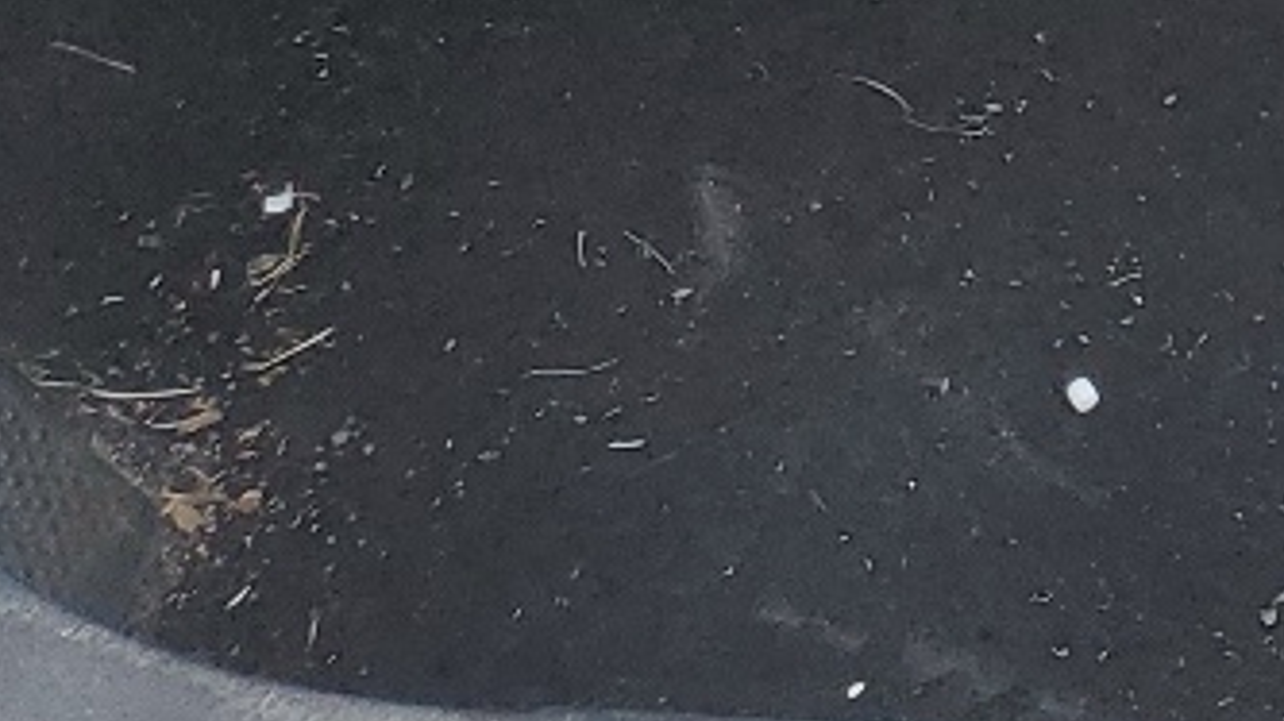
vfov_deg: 7.8
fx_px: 4628
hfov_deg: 12.8
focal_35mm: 136
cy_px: -1373
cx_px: 2892
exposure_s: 1/213
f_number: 1.5
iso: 50
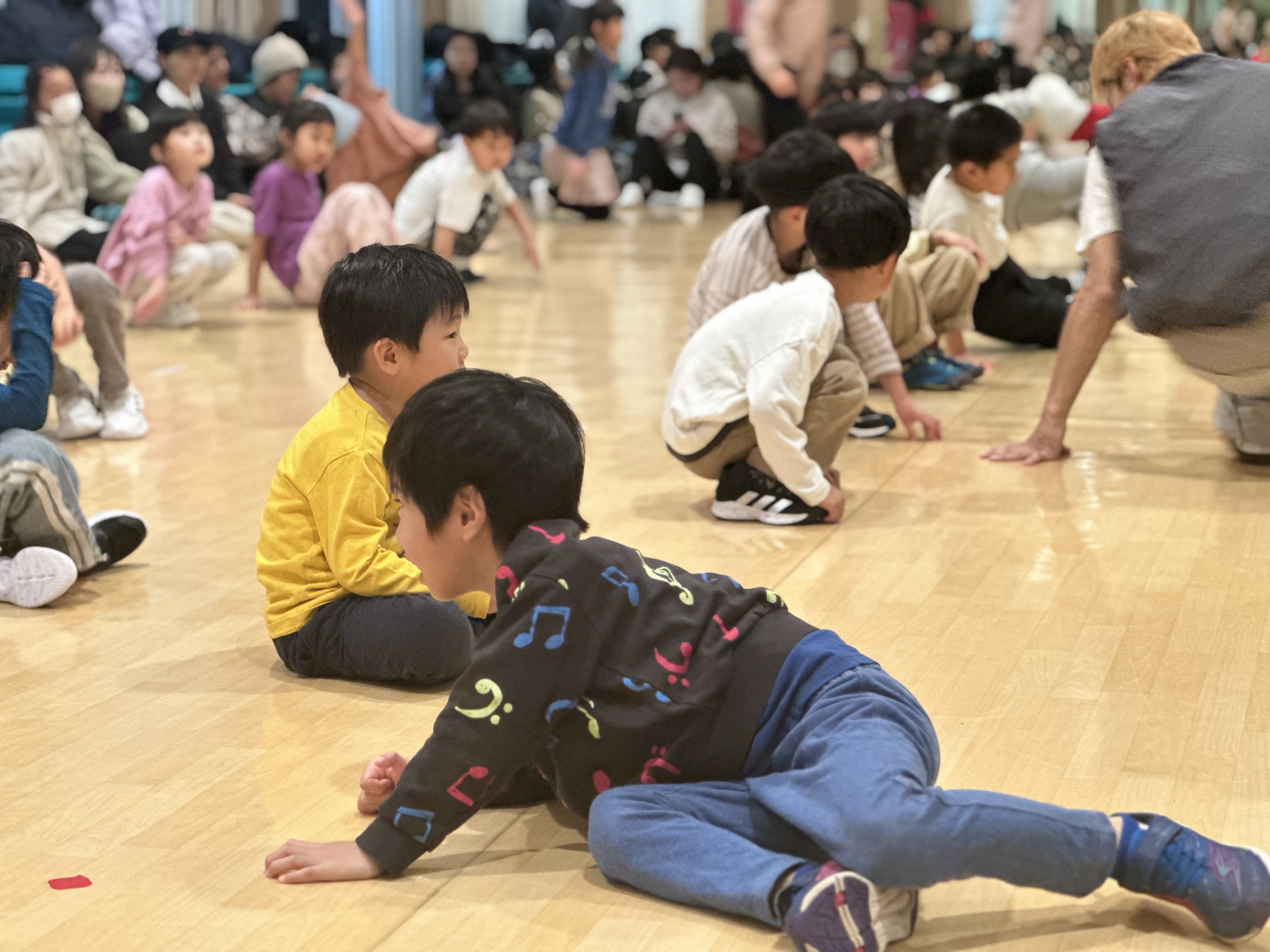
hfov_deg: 25.3
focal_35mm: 77
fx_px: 2825
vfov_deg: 19.1
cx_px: 635
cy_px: 476
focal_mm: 9
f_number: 2.8
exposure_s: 1/25
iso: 320
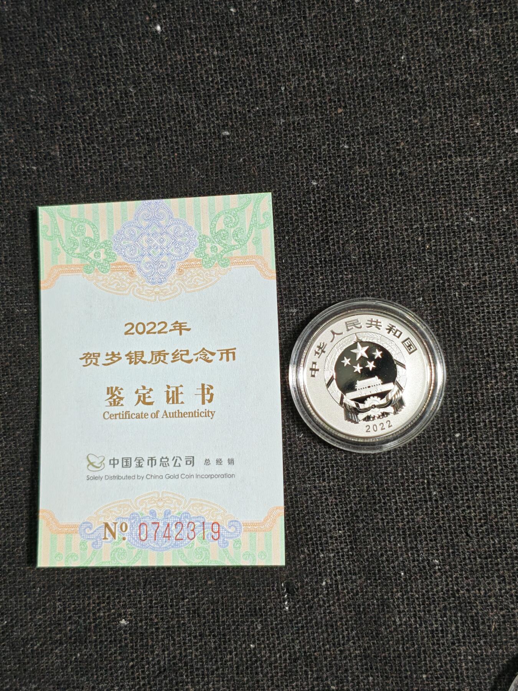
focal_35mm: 53
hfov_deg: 27.5
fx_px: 1057
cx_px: 259
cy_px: 346
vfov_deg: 36.2
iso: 50
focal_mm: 4.94
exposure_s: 1/260
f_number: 1.5
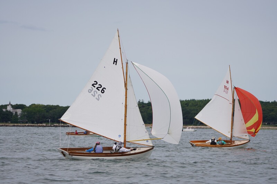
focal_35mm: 225
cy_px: 92
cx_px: 138
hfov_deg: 9.2
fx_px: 1731
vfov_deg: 6.1
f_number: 5
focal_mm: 150
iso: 160
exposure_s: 1/1250
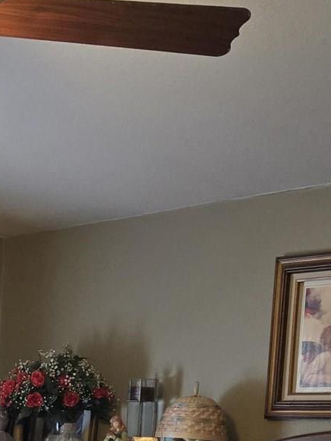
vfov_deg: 20.1
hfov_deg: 15.2
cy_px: 542
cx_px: -150
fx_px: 1159
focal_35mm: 91
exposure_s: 1/120
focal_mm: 5.4
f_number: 1.8
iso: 400
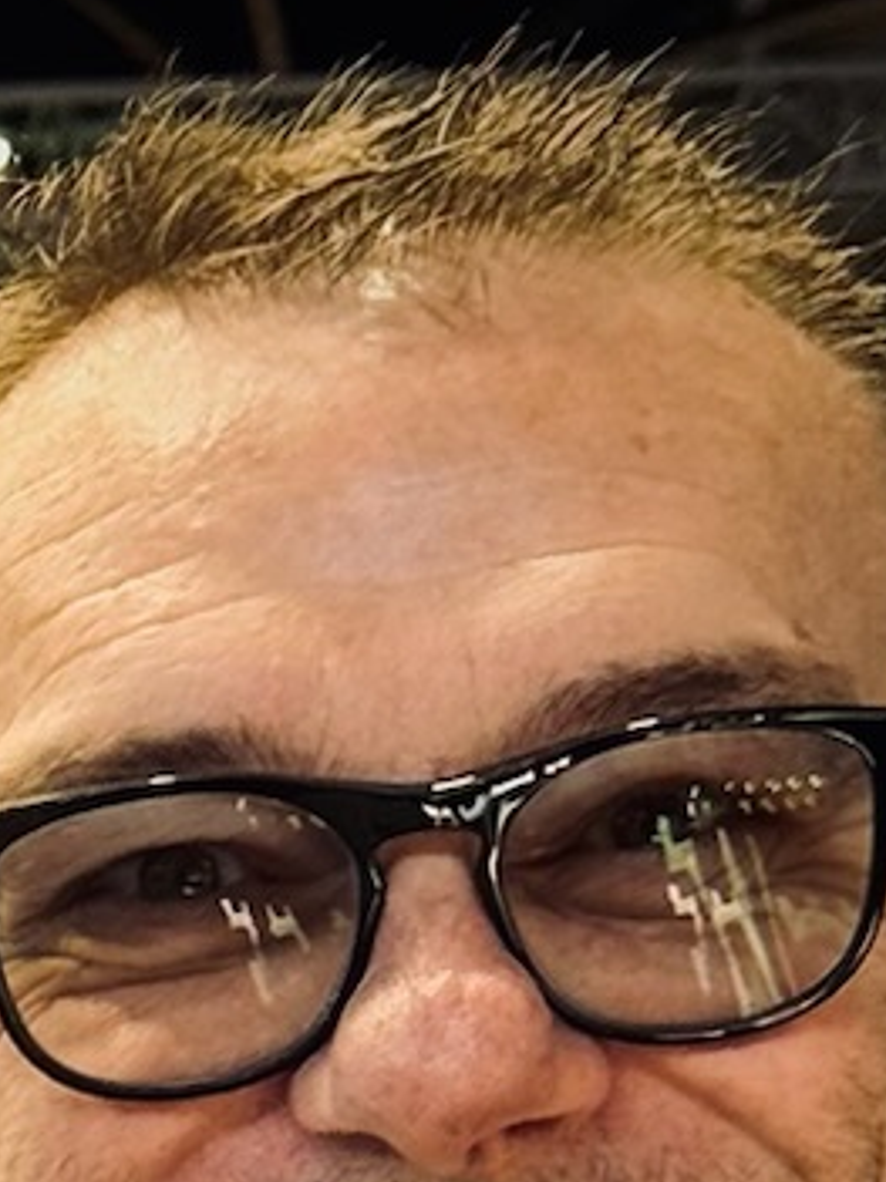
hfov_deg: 5.2
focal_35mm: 280
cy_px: 2748
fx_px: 9561
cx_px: -795
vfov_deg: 6.7
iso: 64
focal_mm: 6.76
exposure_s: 1/568
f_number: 1.78
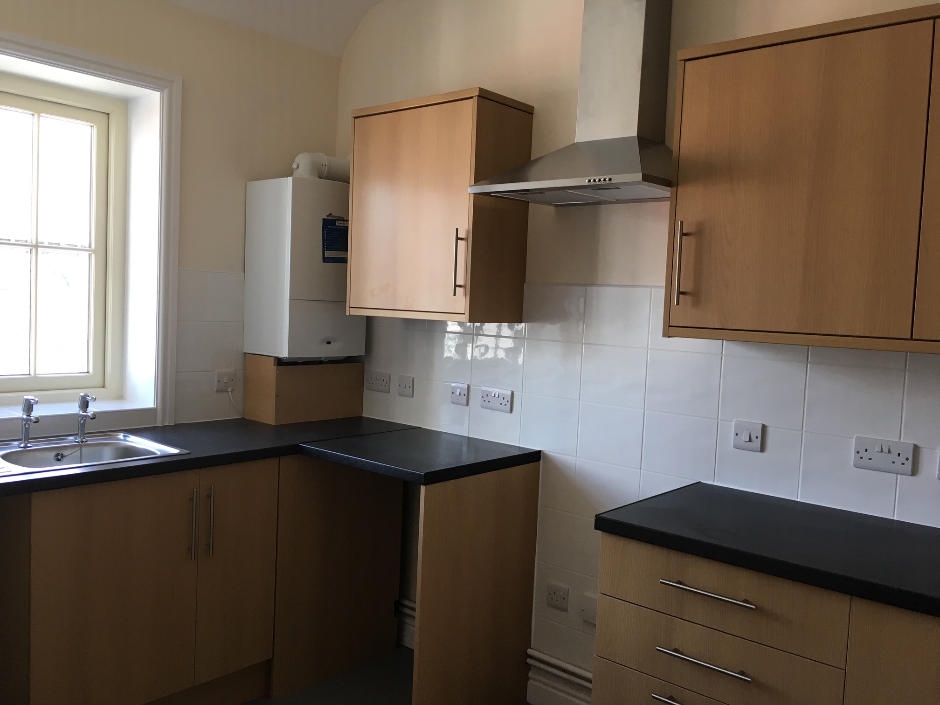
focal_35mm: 29
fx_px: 787
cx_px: 470
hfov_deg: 61.7
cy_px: 352
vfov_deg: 48.2
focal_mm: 4.15
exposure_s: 1/33
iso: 32
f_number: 2.2
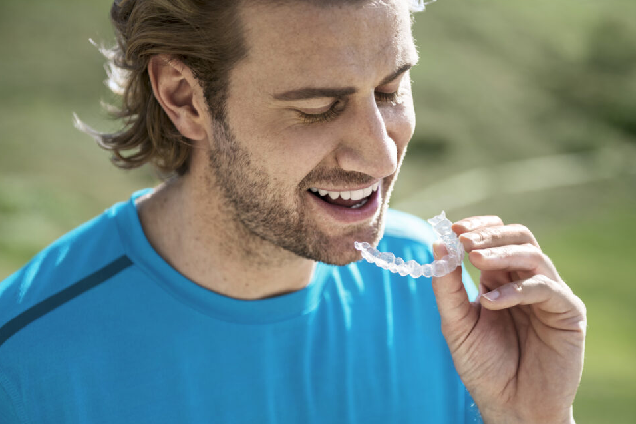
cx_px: 327
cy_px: 223
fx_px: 1325
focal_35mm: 75
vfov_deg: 18.2
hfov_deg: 27.0
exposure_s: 1/640
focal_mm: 70
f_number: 2.8
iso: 64
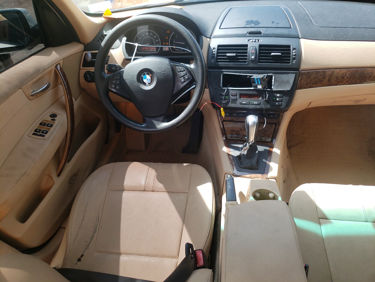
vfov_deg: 53.1
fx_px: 282
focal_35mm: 26
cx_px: 188
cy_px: 141
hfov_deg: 67.3
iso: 50
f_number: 1.5
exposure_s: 1/175
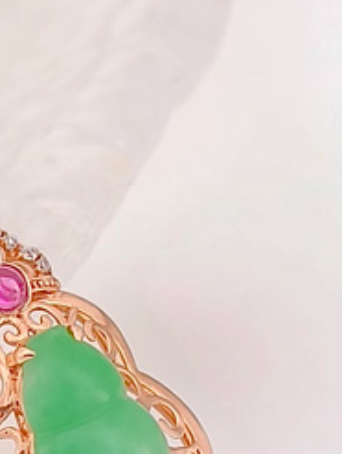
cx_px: -189
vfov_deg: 3.5
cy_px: 84
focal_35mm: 569
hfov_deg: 2.6
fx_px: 7476
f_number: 2.67
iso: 125
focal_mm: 22.48
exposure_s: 1/200
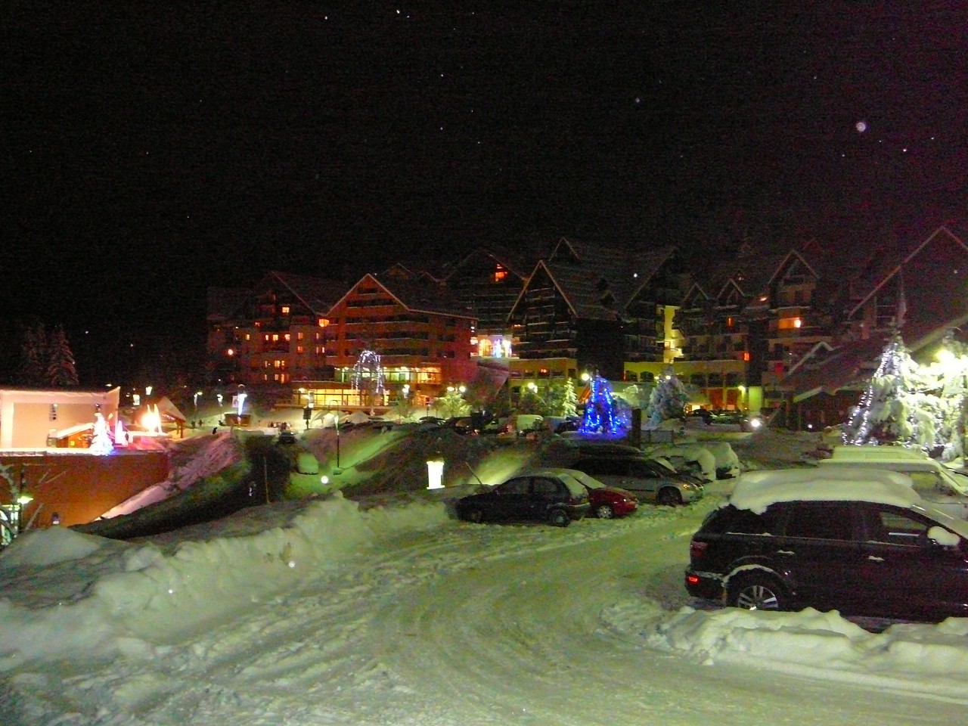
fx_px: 979
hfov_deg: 52.6
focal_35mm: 35
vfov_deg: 40.7
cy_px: 363
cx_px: 484
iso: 800
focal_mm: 5.2
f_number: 2.8
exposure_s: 1/8
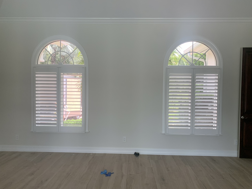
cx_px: 126
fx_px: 189
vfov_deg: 53.1
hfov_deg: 67.3
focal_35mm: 26
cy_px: 94
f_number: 1.8
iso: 50
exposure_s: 1/121
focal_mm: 4.25
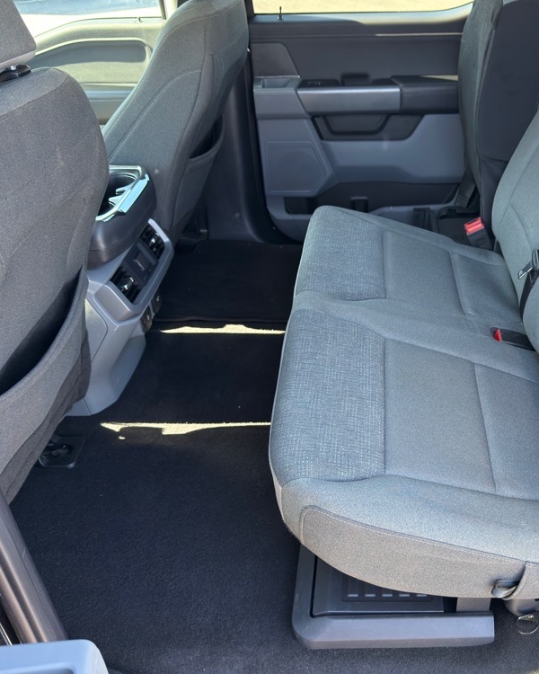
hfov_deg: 44.9
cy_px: 341
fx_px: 638
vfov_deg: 55.7
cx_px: 372
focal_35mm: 32
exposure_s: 1/103
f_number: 1.78
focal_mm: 6.76
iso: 200
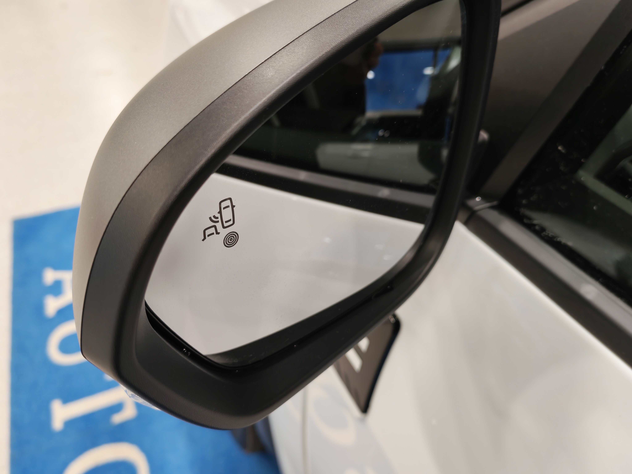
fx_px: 529
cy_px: 237
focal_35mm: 29
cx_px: 316
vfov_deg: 48.2
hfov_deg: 61.7
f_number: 1.9
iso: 648
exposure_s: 1/100
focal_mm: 6.12
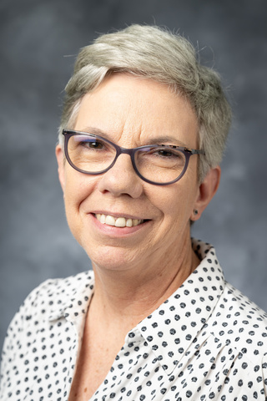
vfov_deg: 28.8
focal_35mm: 70
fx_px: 779
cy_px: 200
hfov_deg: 19.5
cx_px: 134
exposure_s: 1/200
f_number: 5.6
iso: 40
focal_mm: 70
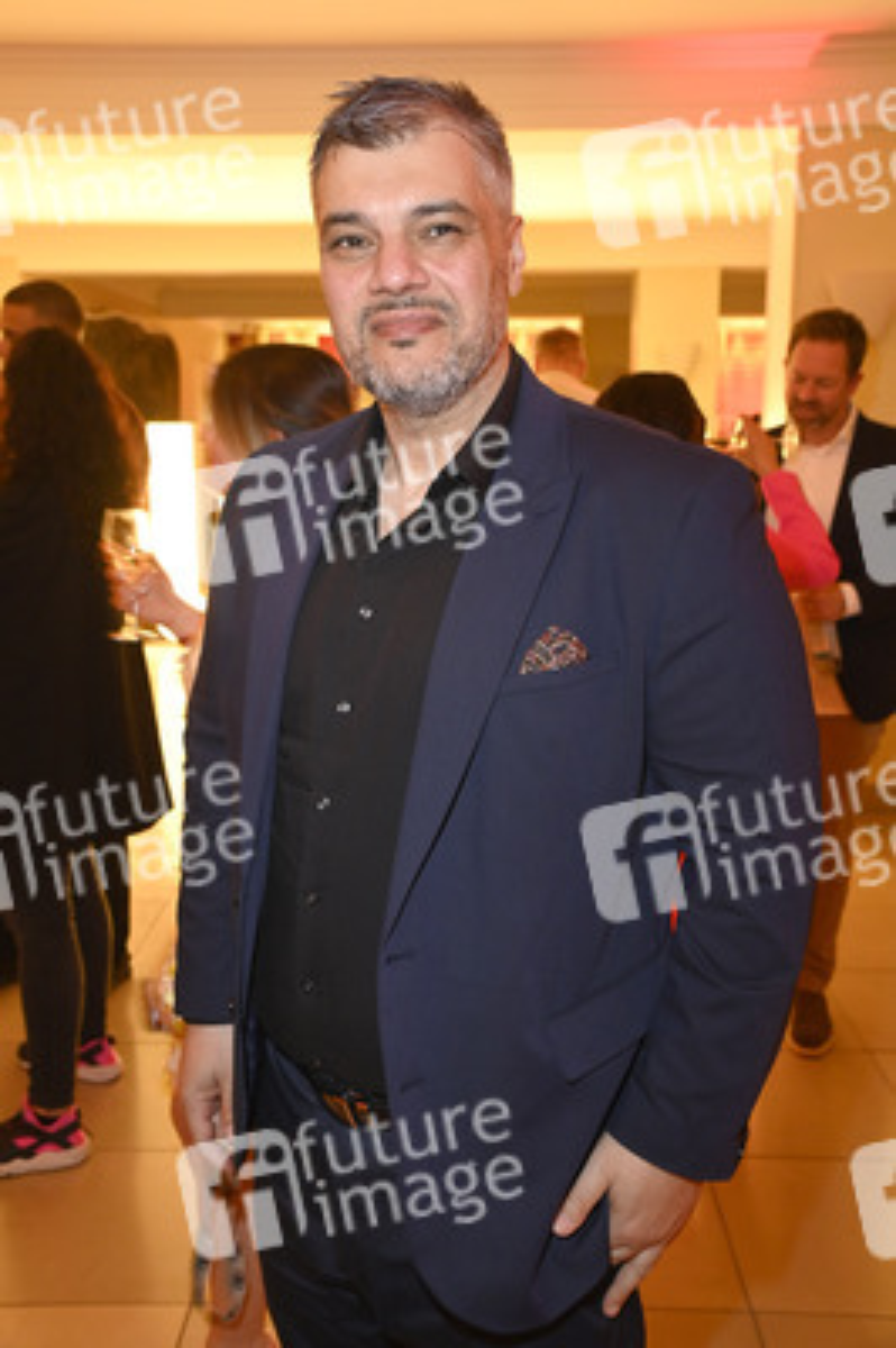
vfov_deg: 54.5
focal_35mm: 35
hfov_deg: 37.8
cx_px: 448
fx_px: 1309
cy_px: 674
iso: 3200
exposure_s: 1/30
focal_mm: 35
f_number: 5.6
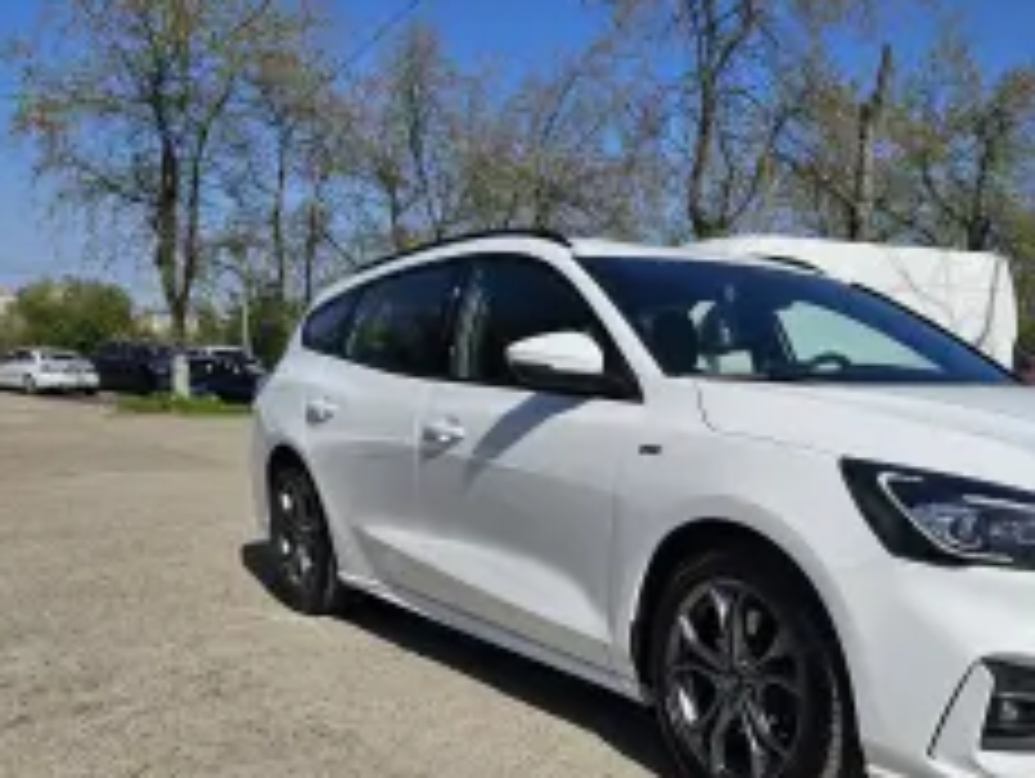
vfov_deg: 39.2
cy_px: 531
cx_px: 747
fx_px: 1078
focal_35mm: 36
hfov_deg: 49.7
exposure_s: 1/1834
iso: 12
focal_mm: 6.3
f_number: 1.7
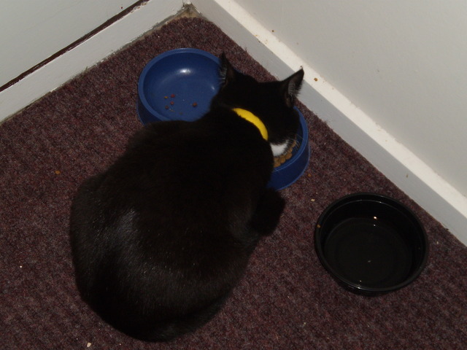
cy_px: 175
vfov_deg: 22.9
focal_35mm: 64
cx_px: 234
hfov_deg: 30.3
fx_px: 863
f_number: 4.4
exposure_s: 1/40
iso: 125
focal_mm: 11.3
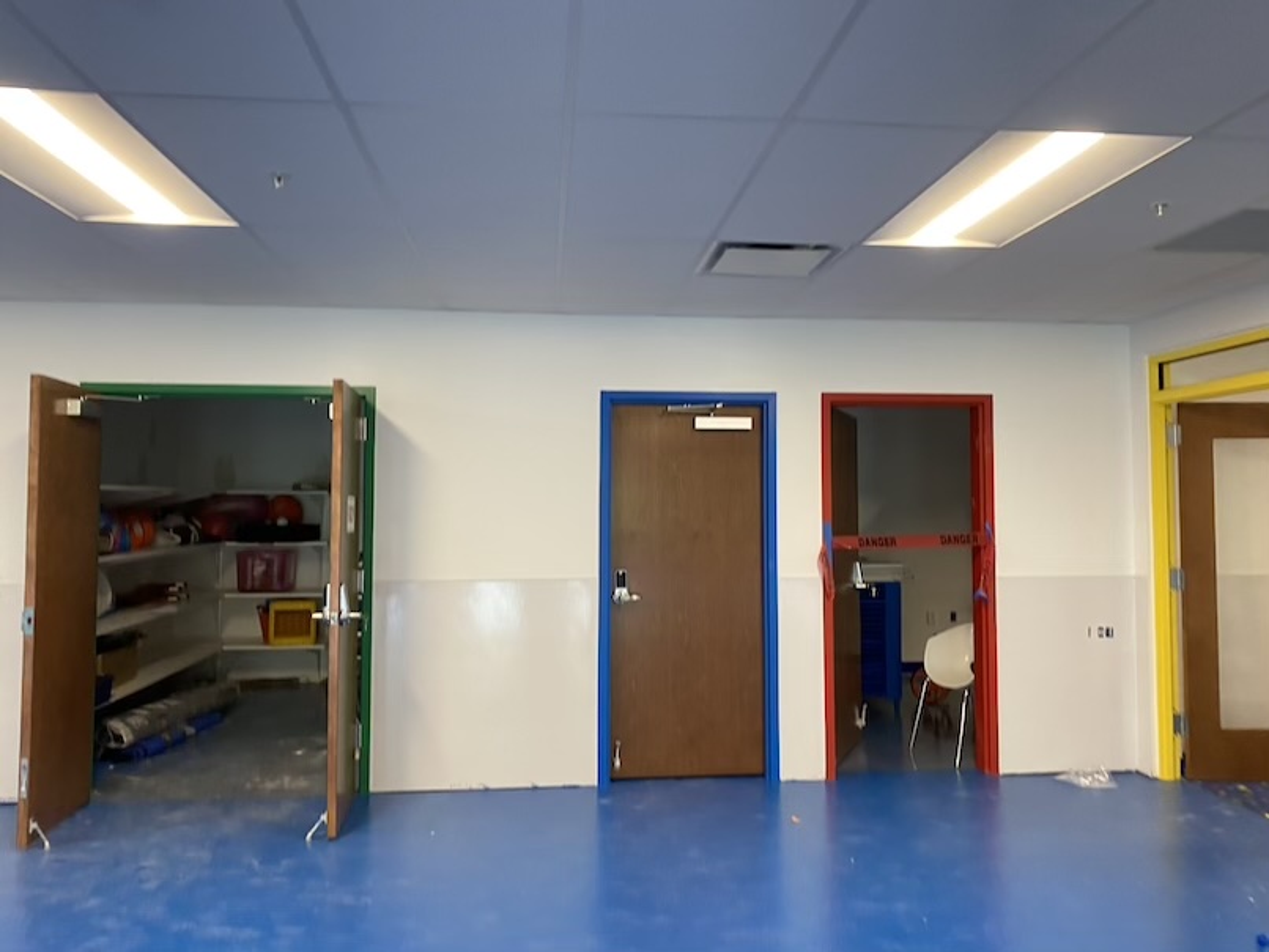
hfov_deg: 67.3
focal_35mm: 26
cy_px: 476
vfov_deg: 53.1
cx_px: 634
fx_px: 953
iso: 125
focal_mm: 4.25
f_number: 1.8
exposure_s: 1/60
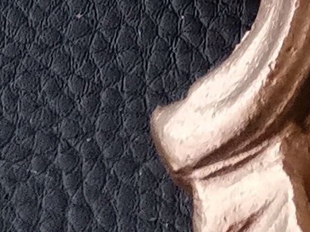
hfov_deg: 7.6
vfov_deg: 6.3
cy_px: -282
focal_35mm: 226
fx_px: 2024
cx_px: 952
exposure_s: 1/50
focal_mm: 4.75
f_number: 1.8
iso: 400
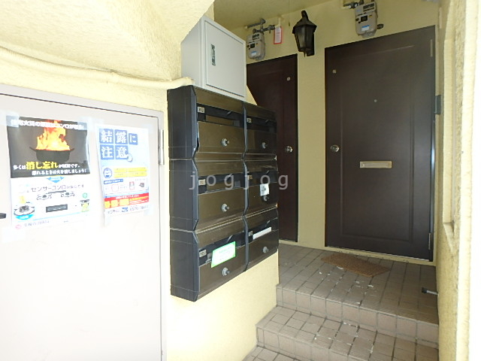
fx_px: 292
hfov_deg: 79.0
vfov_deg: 63.4
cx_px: 240
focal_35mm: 21
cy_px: 180
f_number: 3.5
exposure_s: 1/60
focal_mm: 3.7
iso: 125
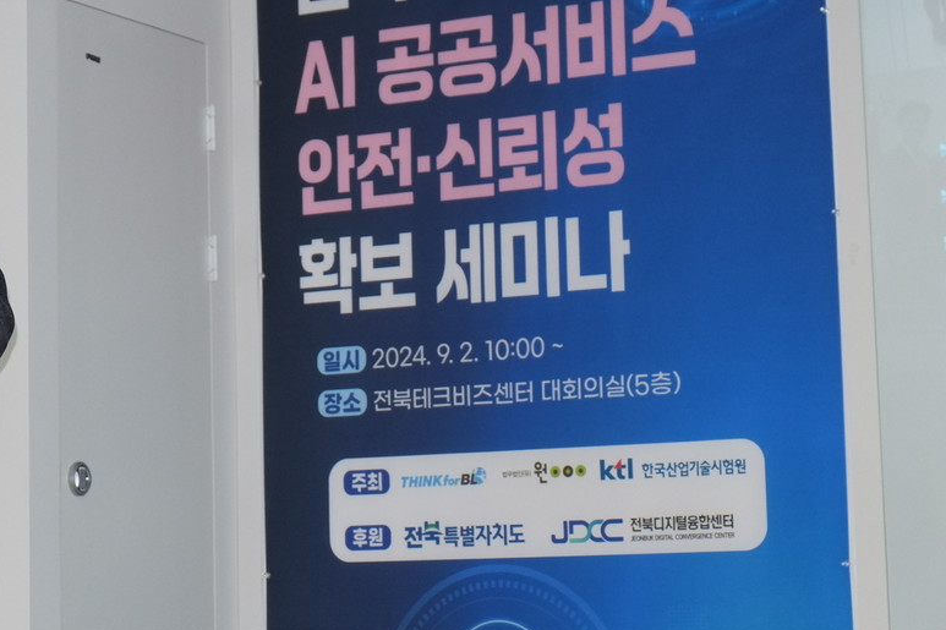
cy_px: 207
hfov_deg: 20.1
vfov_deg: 13.5
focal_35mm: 101
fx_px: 2653
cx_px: 261
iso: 1600
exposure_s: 1/125
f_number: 4
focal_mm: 40.7
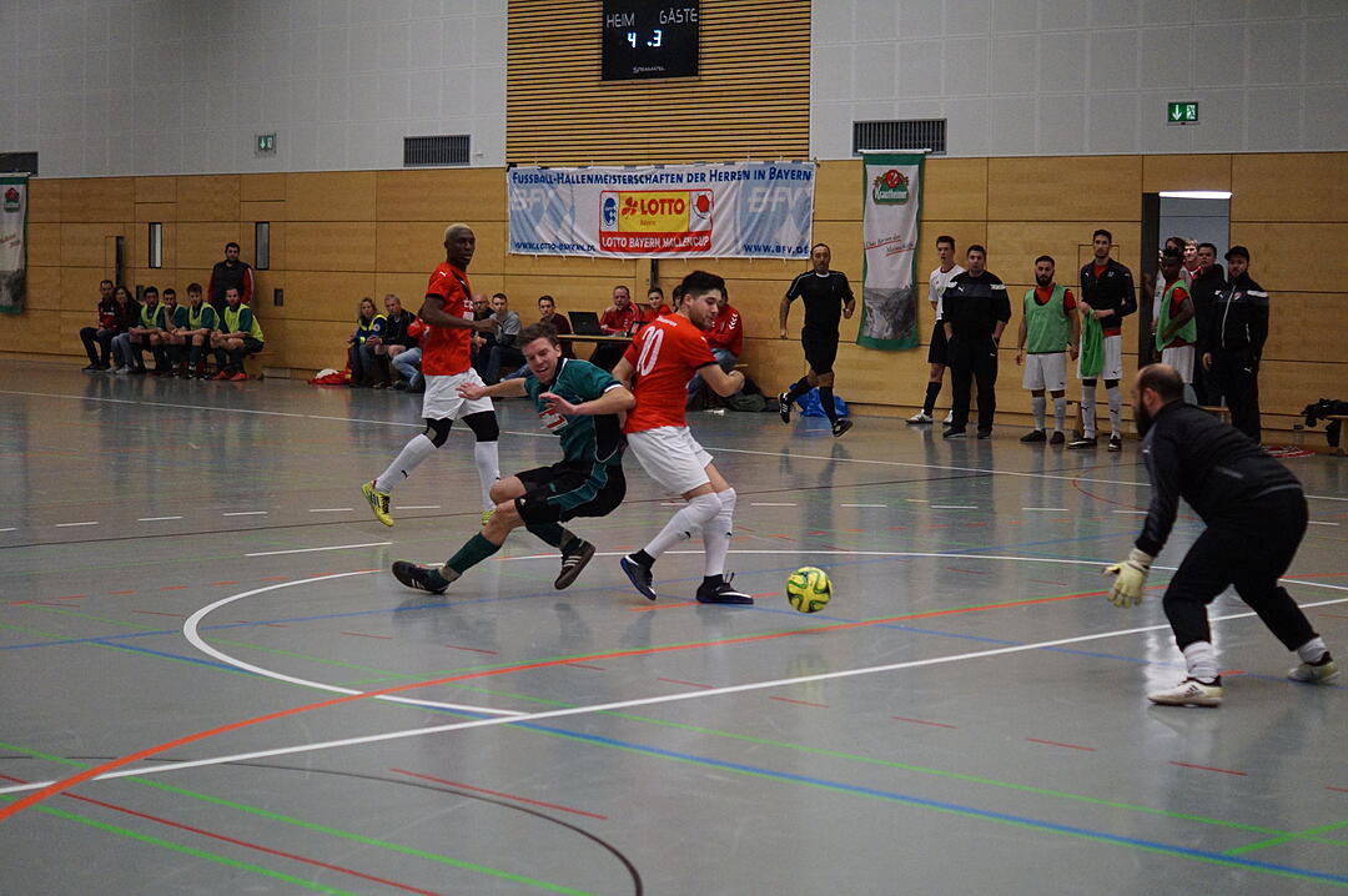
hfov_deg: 27.0
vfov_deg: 18.1
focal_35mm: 75
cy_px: 448
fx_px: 2806
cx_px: 674
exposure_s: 1/1600
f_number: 2
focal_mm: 50
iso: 3200
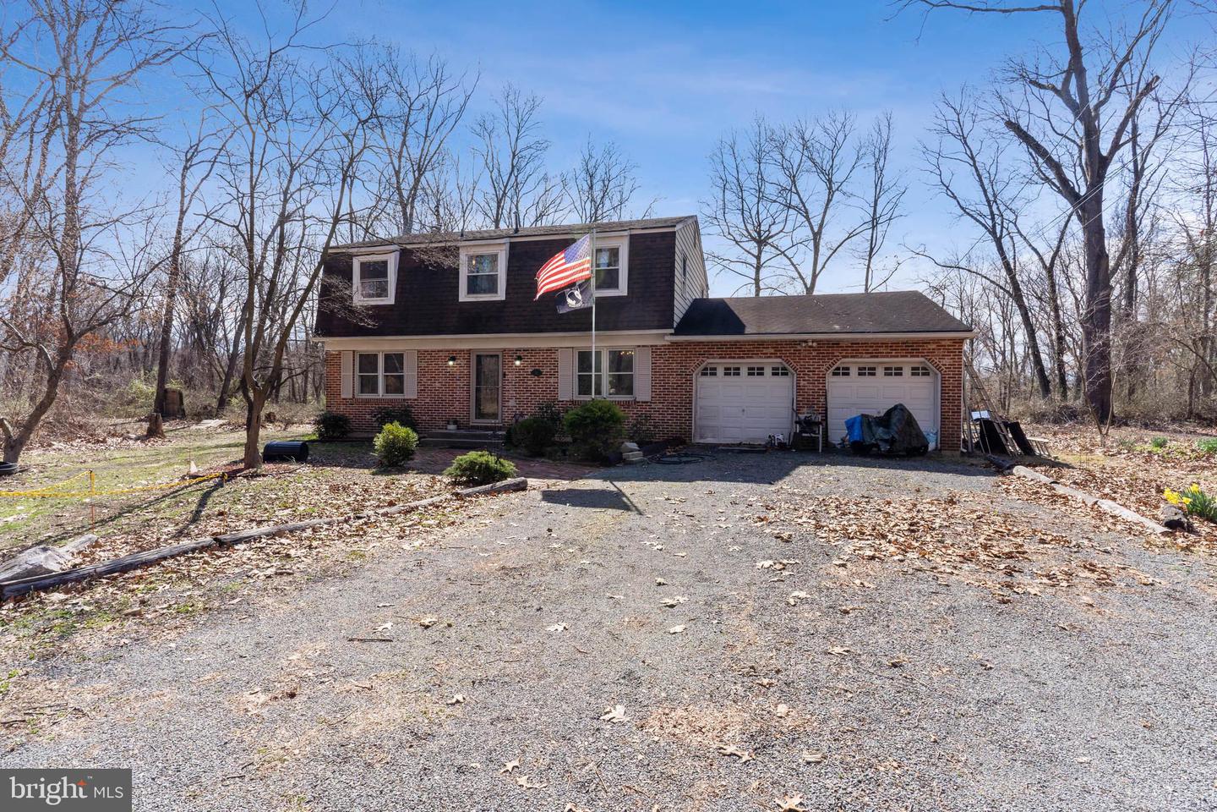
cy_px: 406
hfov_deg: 93.3
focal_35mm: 17
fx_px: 575
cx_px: 608
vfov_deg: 70.4
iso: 100
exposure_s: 1/100
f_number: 13
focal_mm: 17
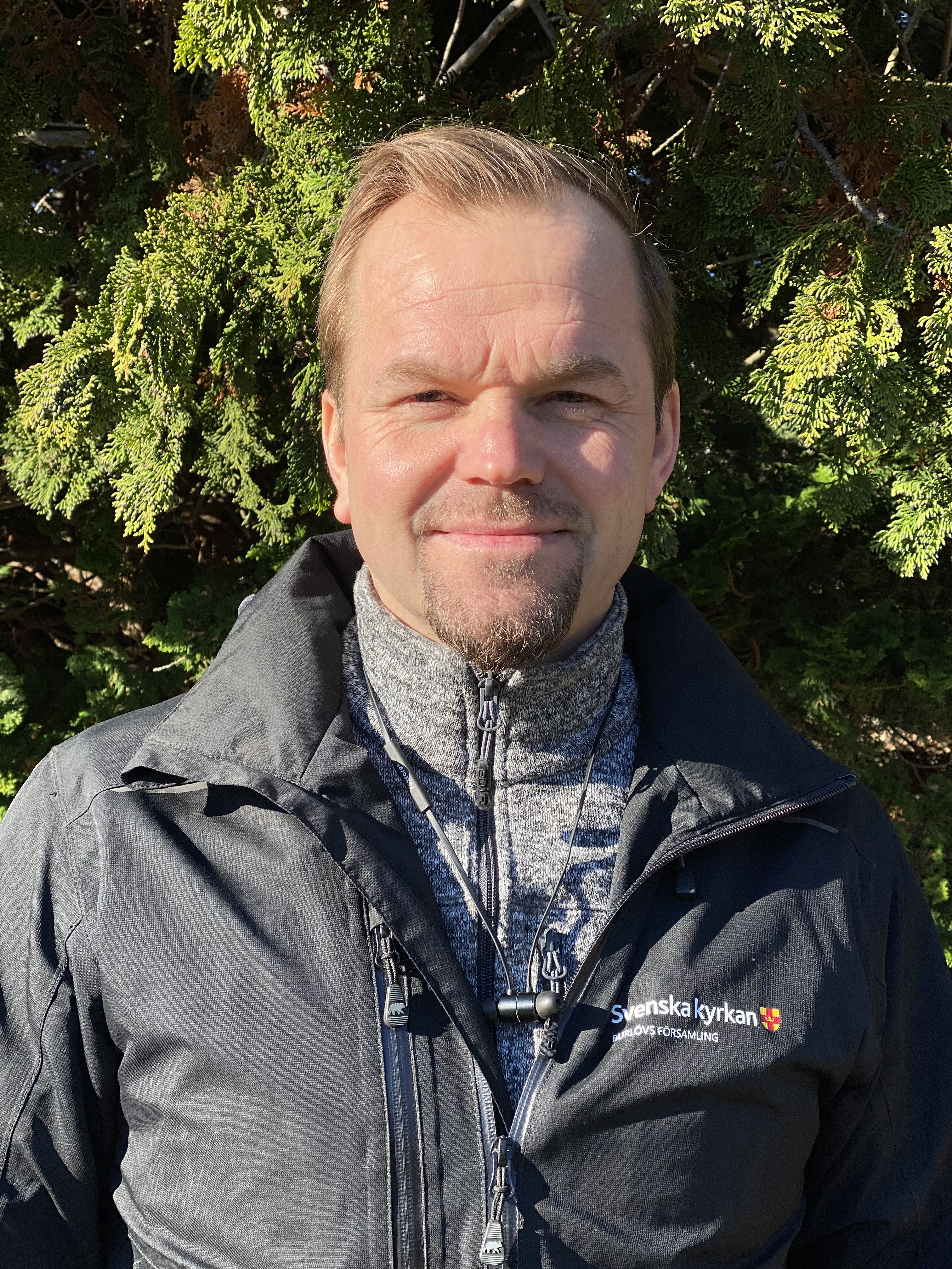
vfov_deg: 36.8
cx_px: 476
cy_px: 634
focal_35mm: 52
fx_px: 1907
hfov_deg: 28.0
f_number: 2
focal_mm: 6
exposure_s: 1/1020
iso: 20
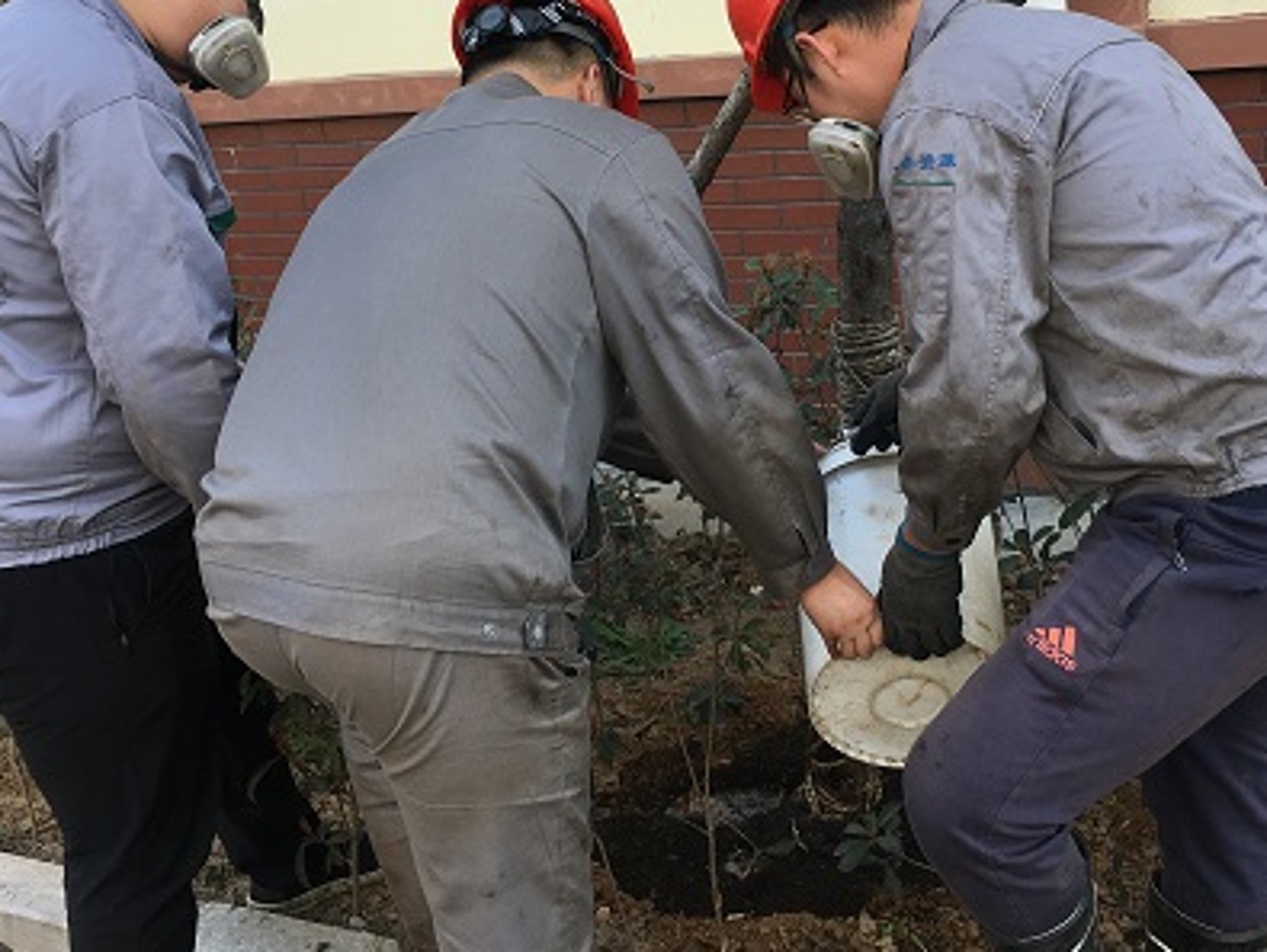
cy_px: 362
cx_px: 712
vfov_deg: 32.8
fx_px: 1612
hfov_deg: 42.8
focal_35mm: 44
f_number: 2.2
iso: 25
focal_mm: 4.15
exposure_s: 1/368
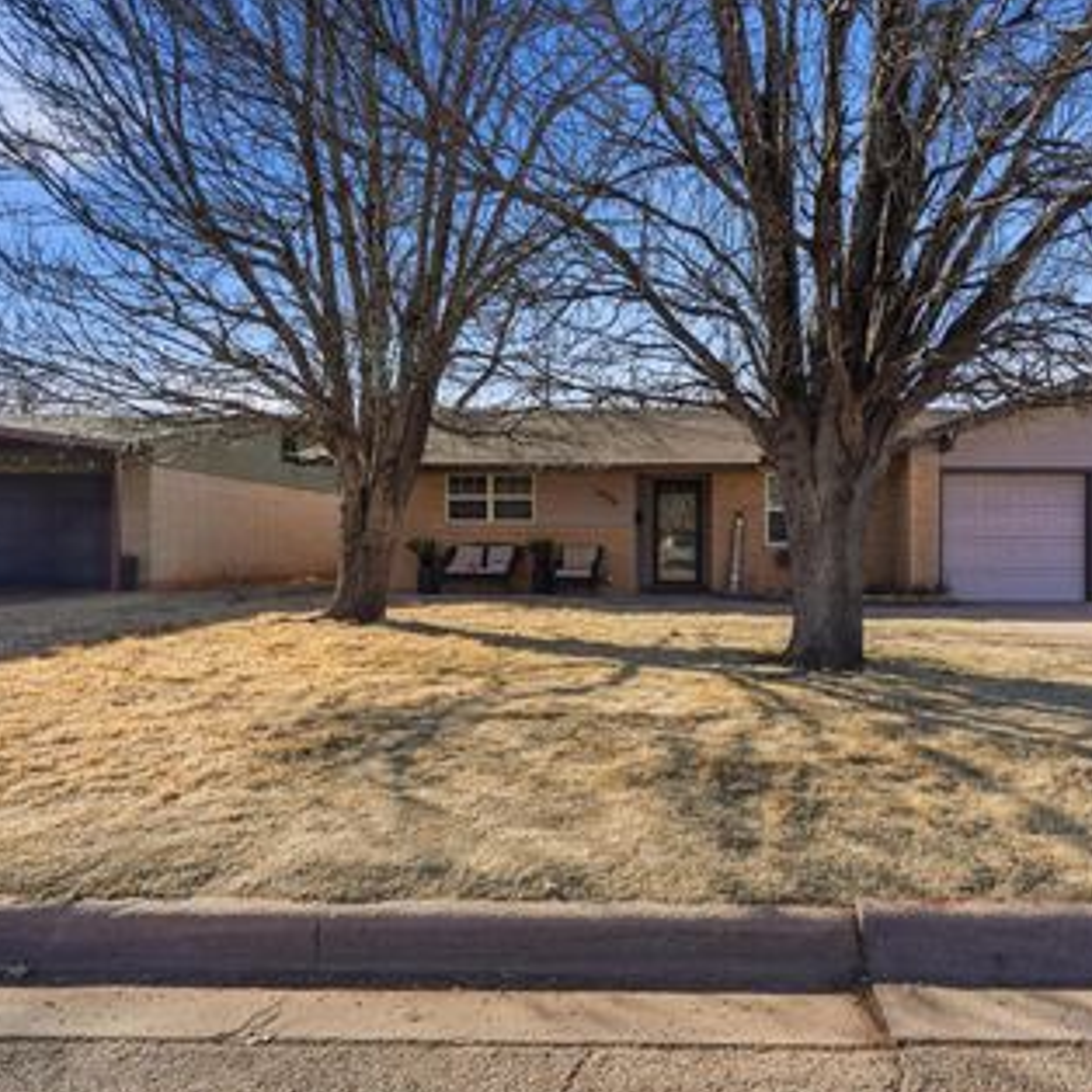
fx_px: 821
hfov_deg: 65.4
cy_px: 551
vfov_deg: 67.3
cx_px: 730
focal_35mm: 23
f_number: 9
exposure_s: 1/3200
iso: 200
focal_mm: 17
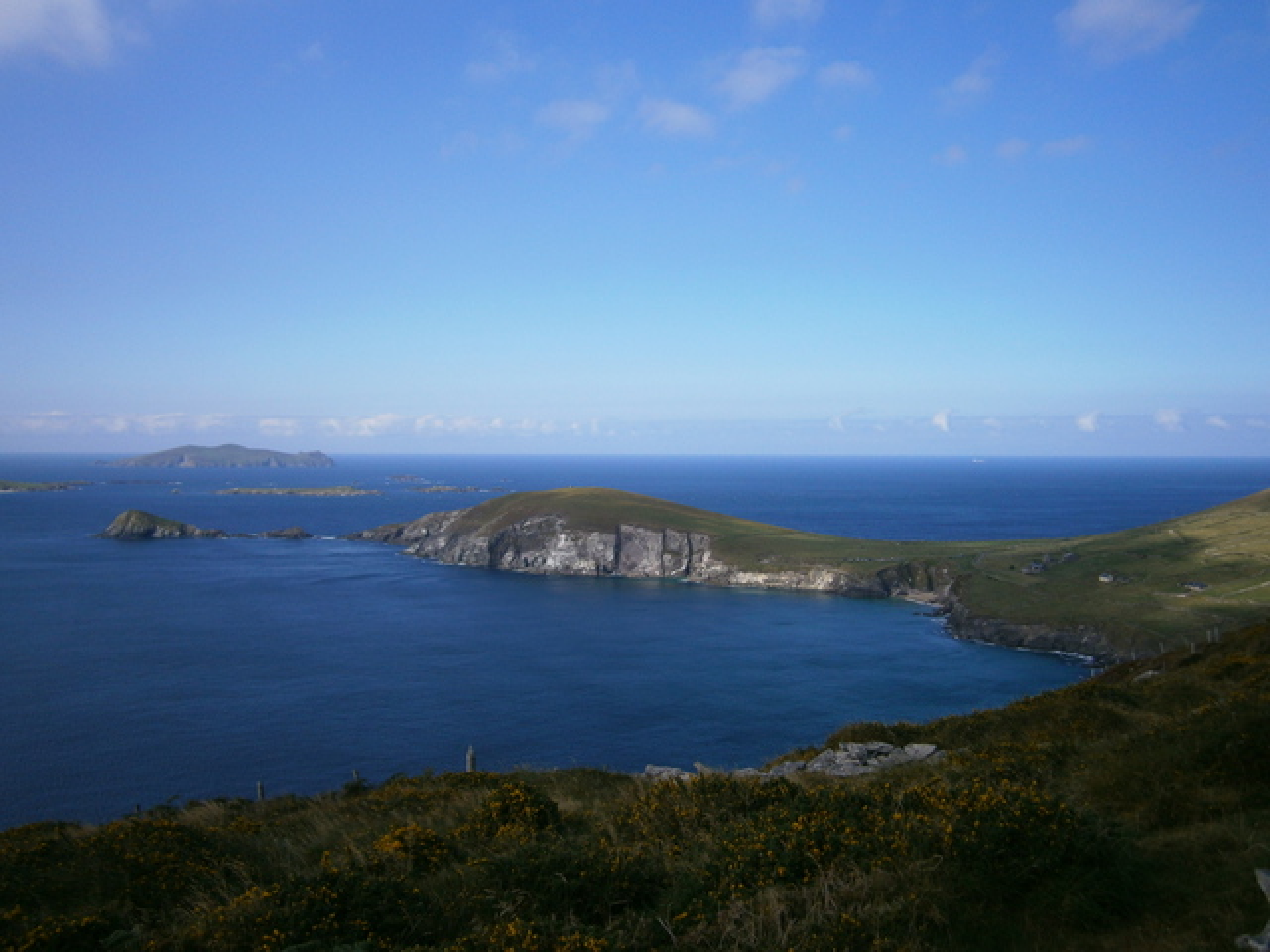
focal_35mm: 31
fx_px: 1137
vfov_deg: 45.4
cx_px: 635
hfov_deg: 58.4
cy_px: 476
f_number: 8.3
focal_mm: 5.5
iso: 80
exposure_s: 1/200
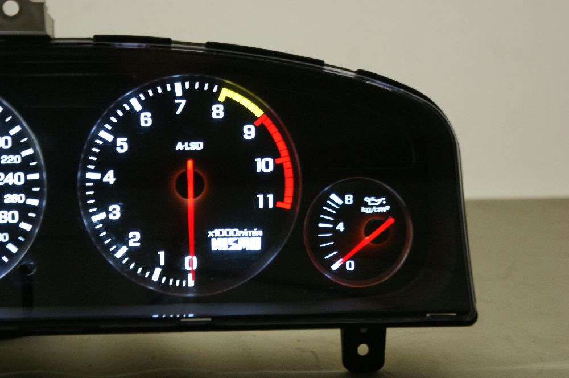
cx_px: 284
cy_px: 189
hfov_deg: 19.5
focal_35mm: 105
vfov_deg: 13.0
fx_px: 1657
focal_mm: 70
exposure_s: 1/2.5
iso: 400
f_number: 5.6
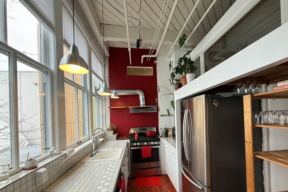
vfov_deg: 73.0
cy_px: 115
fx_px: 128
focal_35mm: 16
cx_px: 154
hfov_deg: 96.6
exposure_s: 1/120
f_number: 2.2
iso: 100
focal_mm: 2.22
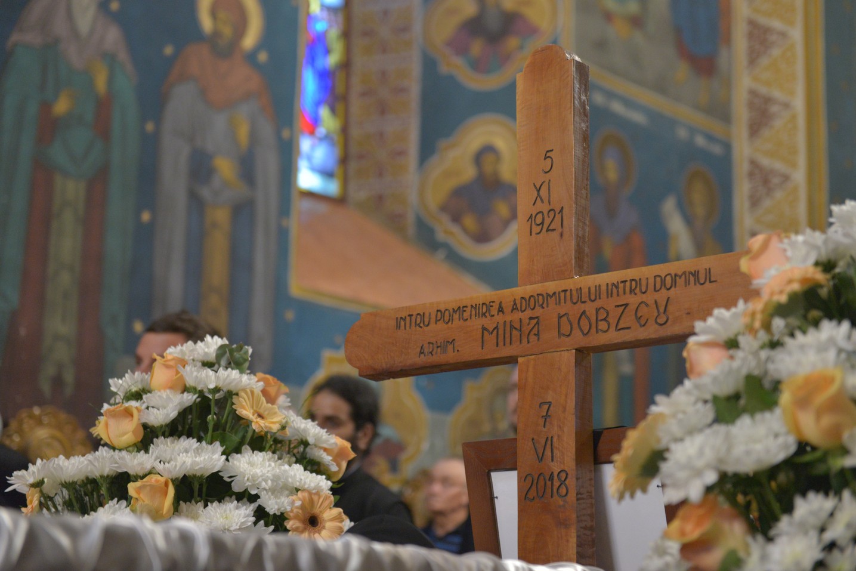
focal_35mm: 70
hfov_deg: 28.8
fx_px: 1664
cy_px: 286
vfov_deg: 19.5
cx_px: 428
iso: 3200
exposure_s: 1/100
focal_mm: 70
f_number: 2.8
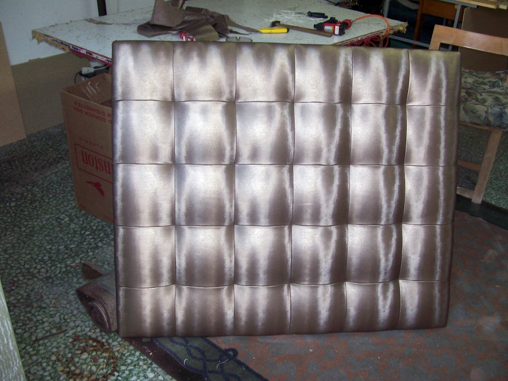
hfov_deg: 51.4
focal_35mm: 36
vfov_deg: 39.7
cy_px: 190
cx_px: 254
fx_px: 528
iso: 140
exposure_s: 1/64
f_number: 2.7
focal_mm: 6
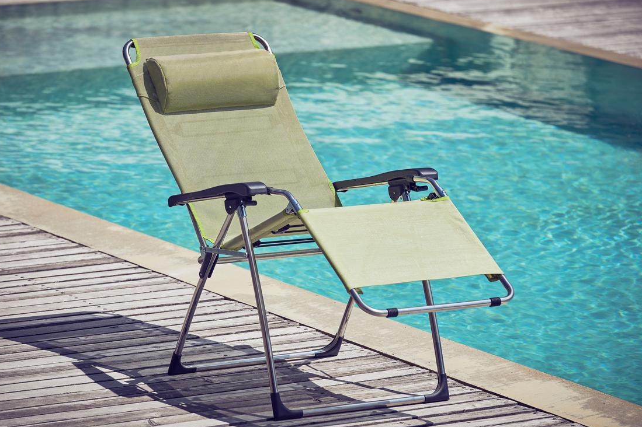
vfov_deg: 6.4
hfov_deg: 9.7
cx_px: 304
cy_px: 215
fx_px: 3797
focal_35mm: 213
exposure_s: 1/1250
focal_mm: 195
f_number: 6.3
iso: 100
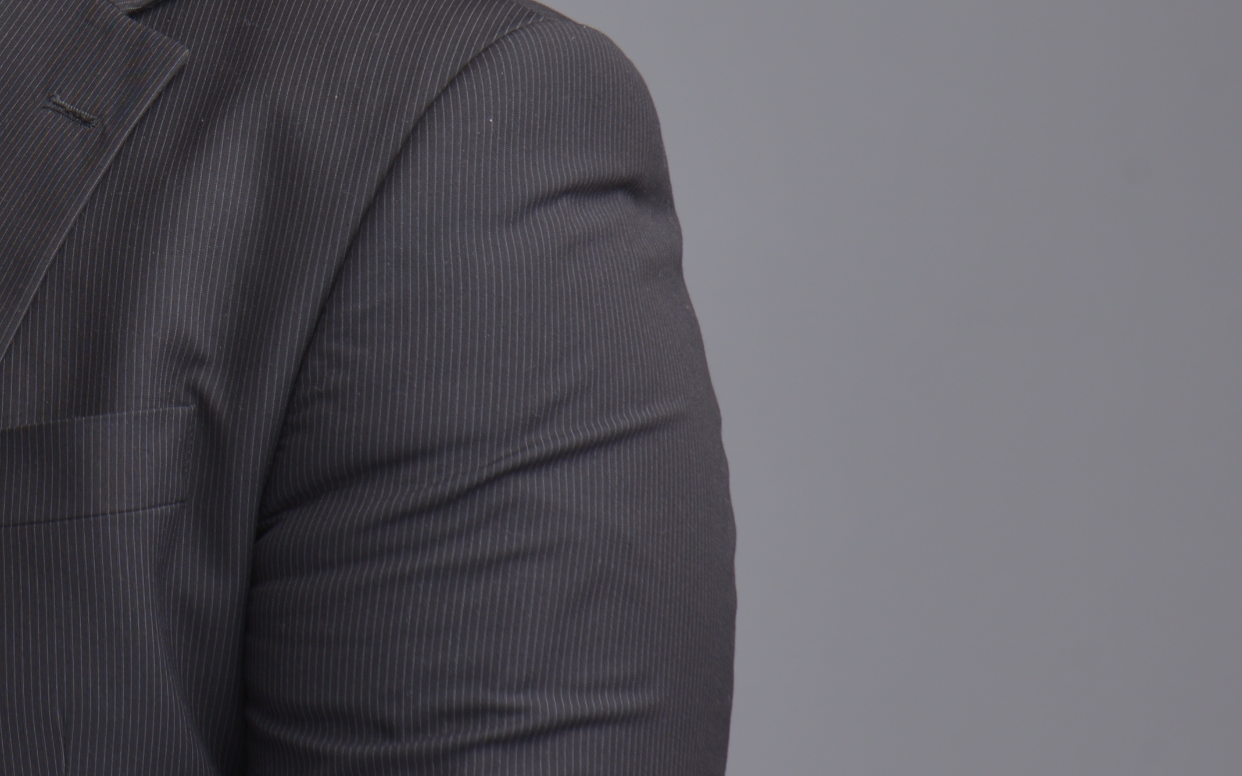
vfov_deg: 4.6
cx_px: -252
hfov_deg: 7.3
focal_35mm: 287
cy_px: -93
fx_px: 9715
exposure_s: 1/125
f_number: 10
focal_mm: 100
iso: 100
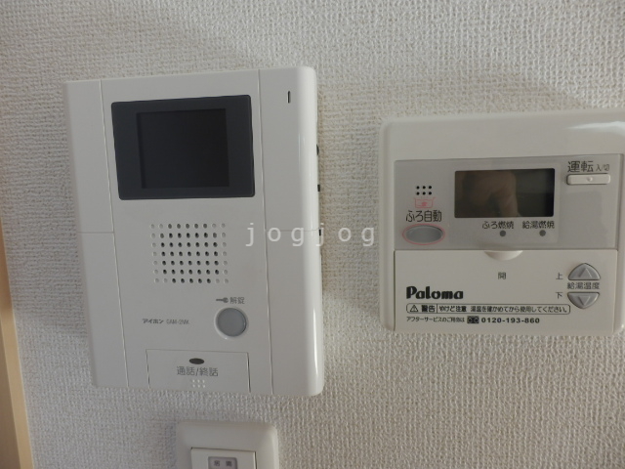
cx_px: 312
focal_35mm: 24
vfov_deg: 56.8
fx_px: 433
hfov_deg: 71.6
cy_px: 234
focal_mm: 4.2
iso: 80
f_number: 3
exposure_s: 1/50
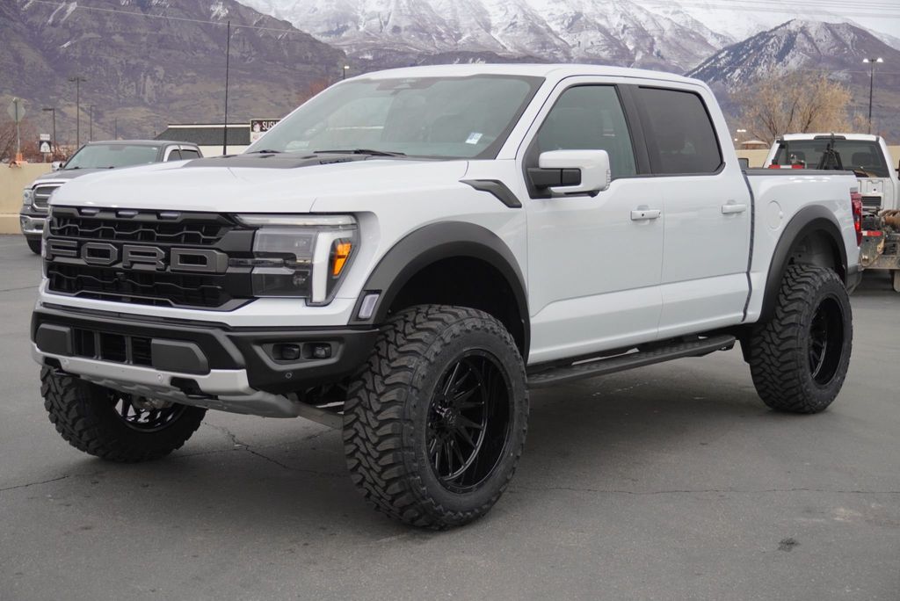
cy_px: 300
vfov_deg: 25.8
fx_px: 1313
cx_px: 450
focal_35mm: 52
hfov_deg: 37.8
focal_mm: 35
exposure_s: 1/160
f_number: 5.6
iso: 1000
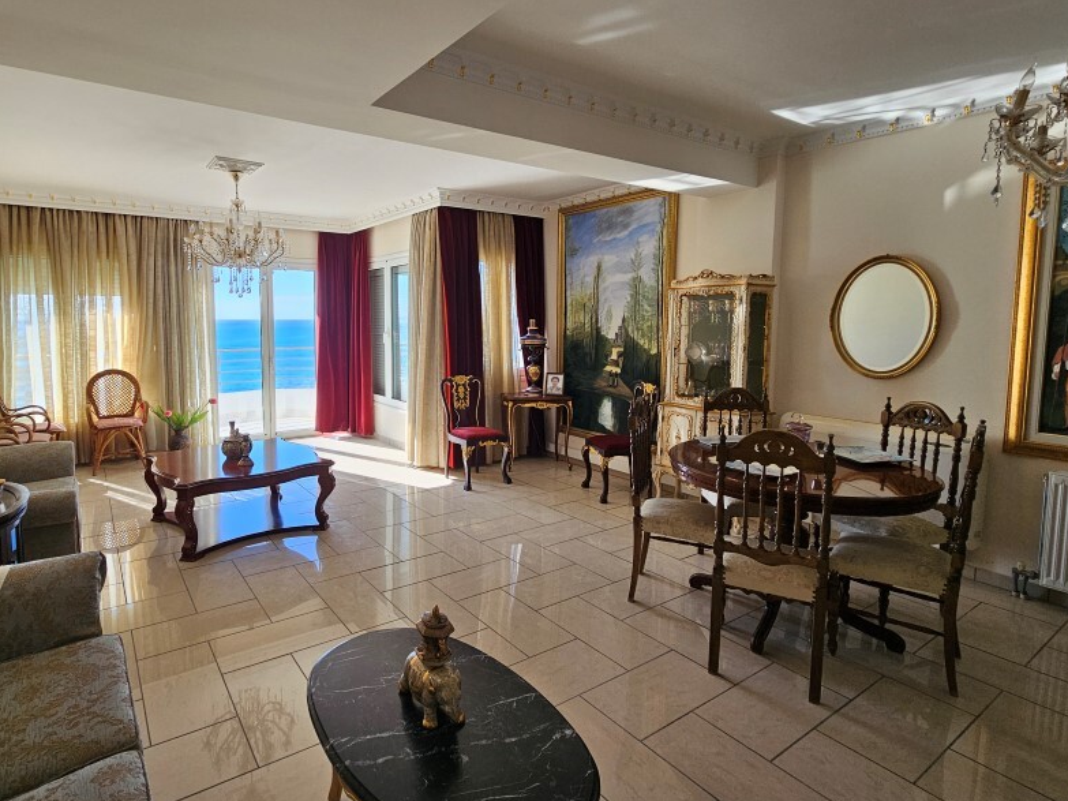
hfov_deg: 90.3
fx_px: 524
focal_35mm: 17
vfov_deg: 74.6
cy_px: 368
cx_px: 450
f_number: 2.2
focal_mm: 2.2
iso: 64
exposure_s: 1/279
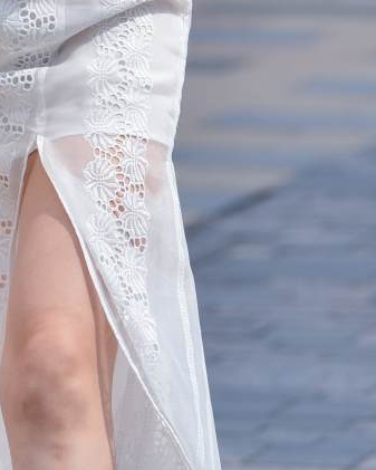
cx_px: 6
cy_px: -303
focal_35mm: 469
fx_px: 6522
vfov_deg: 4.1
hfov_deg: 3.3
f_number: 3.5
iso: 180
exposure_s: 1/1250
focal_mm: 130
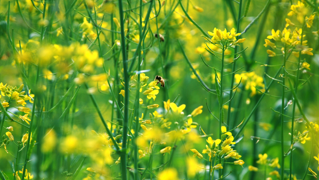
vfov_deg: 4.3
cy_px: 90
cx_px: 158
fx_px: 2374
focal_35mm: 281
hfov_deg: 7.7
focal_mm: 135
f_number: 5.6
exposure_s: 1/640
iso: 100
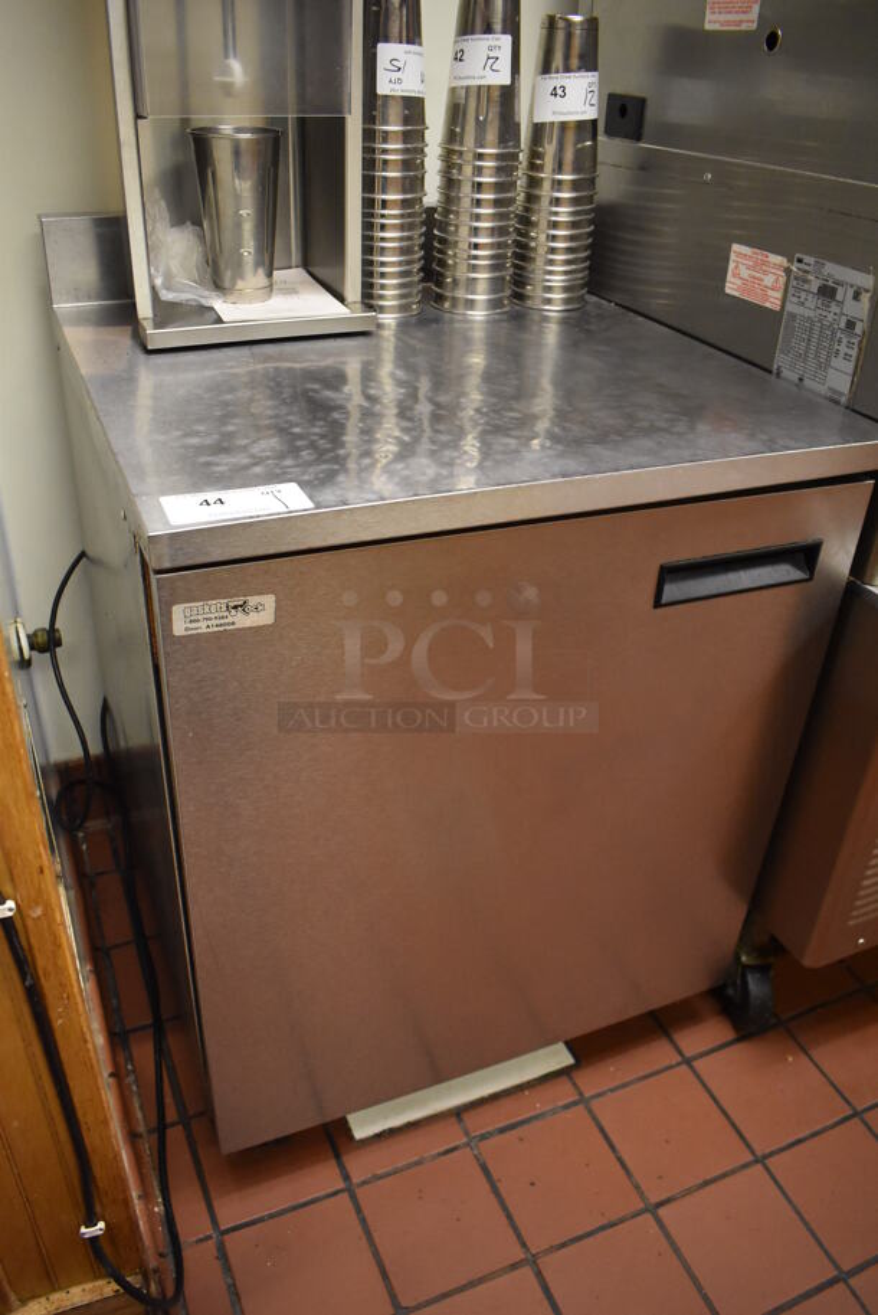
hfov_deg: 48.0
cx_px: 439
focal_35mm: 27
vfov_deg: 67.3
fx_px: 986
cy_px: 658
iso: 3200
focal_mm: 18
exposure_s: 1/125
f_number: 3.5
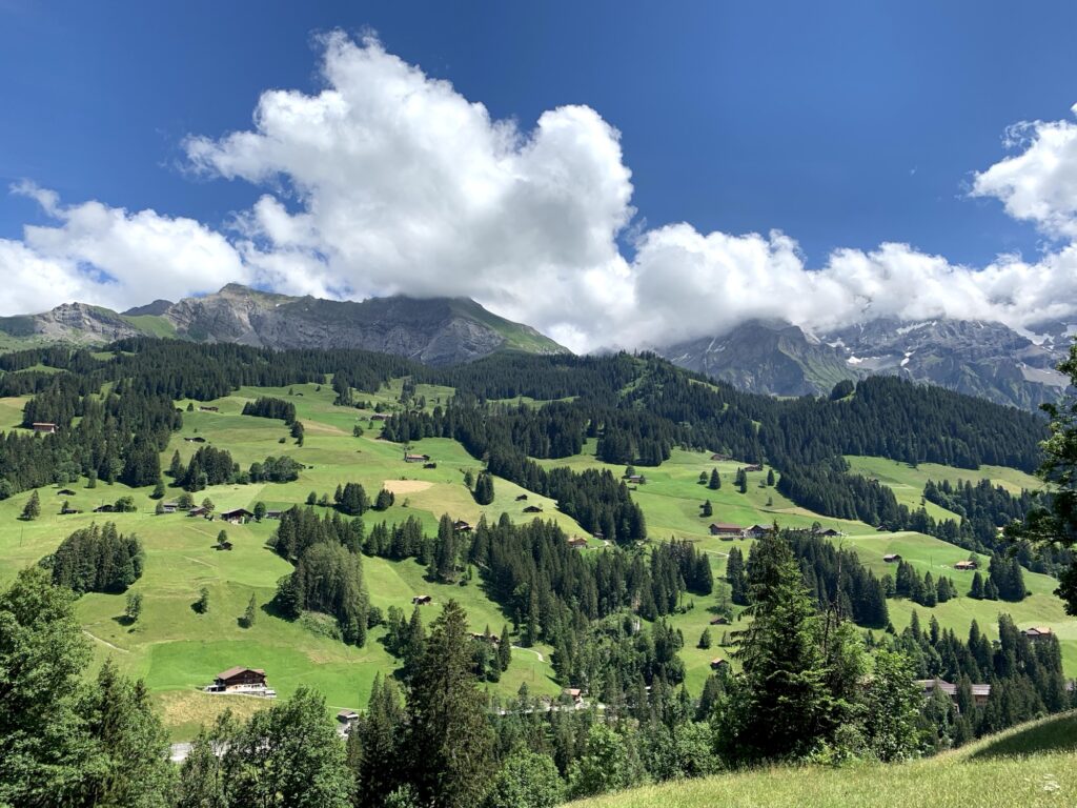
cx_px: 538
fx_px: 809
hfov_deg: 67.3
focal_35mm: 26
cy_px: 404
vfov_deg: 53.1
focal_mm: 4.25
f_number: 1.8
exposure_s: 1/2481
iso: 25
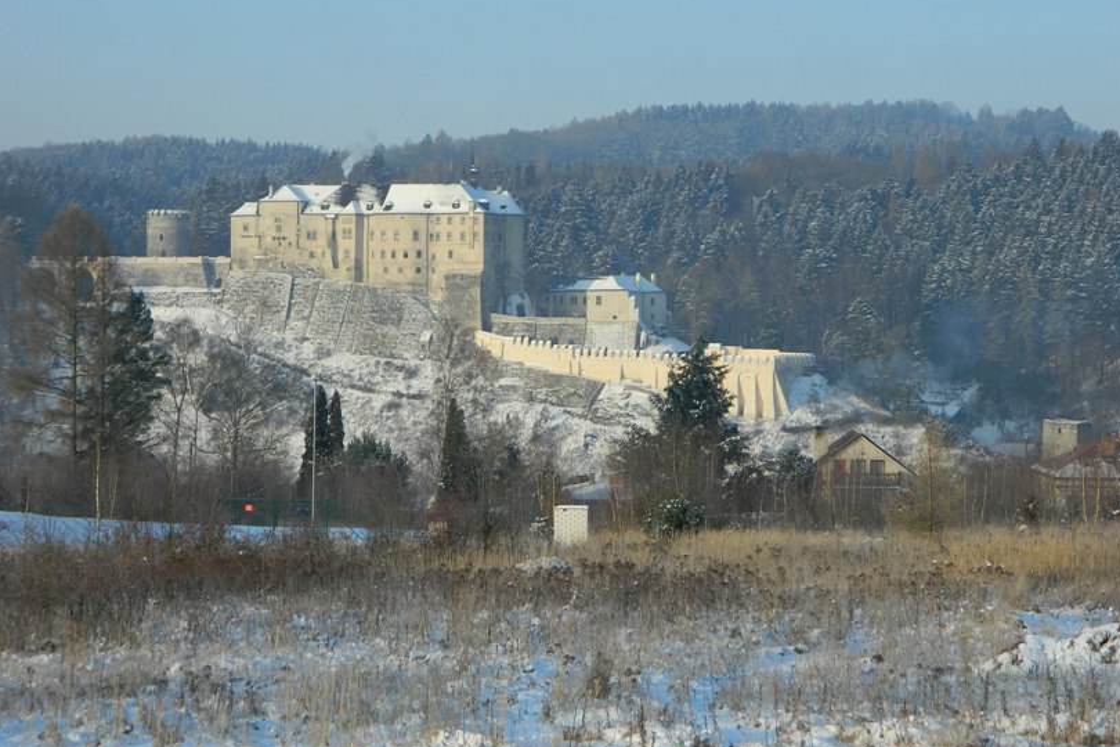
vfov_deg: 15.5
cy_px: 369
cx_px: 563
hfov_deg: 23.1
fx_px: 2738
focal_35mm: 88
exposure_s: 1/400
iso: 80
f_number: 4.2
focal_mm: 15.1
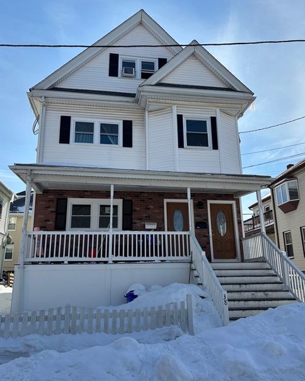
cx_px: 152
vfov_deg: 62.2
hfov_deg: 51.6
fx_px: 316
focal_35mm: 28
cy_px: 191
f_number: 1.6
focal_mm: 5.96
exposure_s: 1/3937
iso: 50
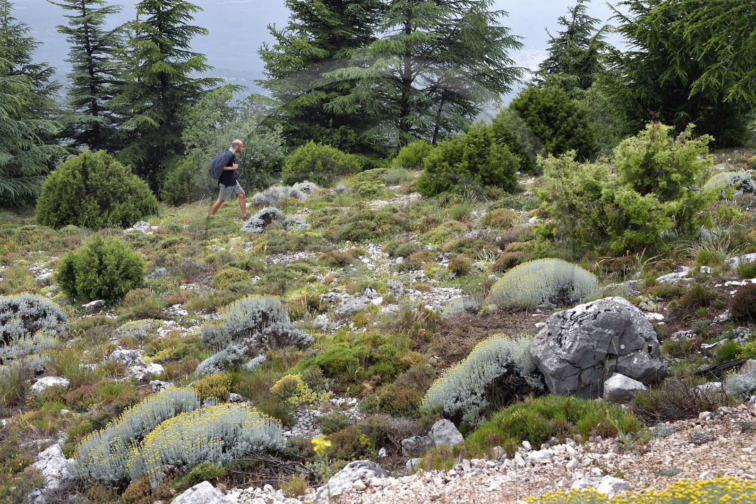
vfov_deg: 29.8
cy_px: 252
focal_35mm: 45
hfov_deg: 43.6
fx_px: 944
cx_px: 378
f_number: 10
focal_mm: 45
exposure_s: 1/250
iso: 400
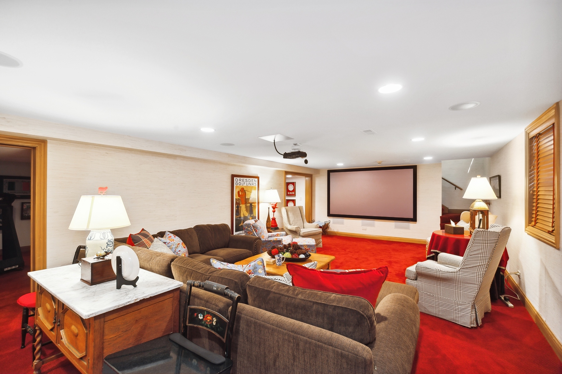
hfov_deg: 96.8
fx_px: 250
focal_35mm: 16
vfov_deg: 73.7
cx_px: 281
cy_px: 187
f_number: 8
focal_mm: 16
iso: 200
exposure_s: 1/5
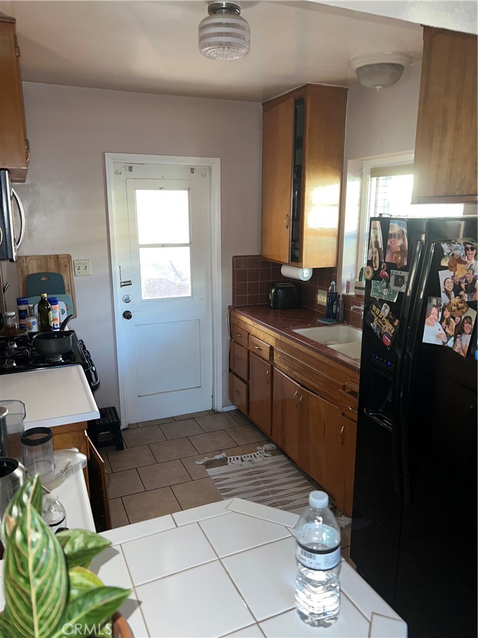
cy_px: 319
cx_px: 239
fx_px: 479
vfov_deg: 67.3
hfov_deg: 53.1
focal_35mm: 26
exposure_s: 1/17
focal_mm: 5.7
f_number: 1.5
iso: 50
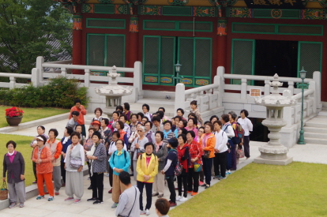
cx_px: 154
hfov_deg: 22.9
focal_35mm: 89
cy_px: 66
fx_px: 806
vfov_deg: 15.3
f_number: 10
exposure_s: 1/80
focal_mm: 35
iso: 100
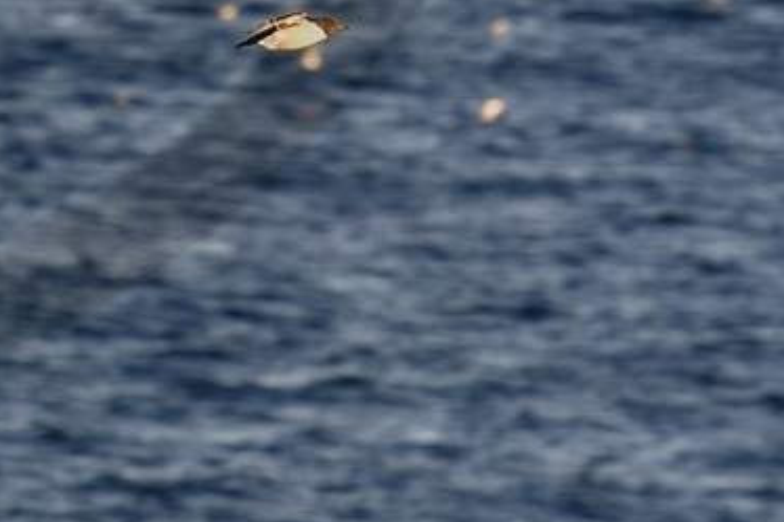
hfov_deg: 2.4
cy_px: -463
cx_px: -323
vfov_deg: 1.6
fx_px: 18633
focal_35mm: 856
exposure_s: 1/800
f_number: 4
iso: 200
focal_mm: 200
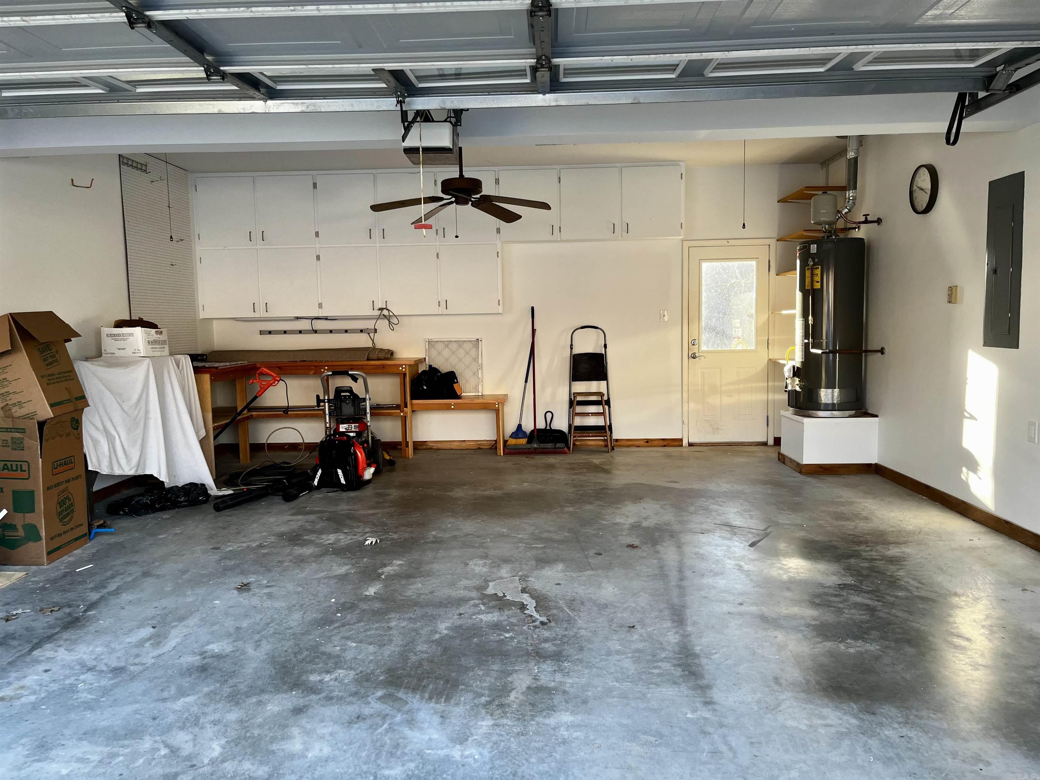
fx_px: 781
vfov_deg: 53.1
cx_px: 520
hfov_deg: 67.3
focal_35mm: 26
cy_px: 390
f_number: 1.6
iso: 100
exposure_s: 1/120
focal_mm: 5.1
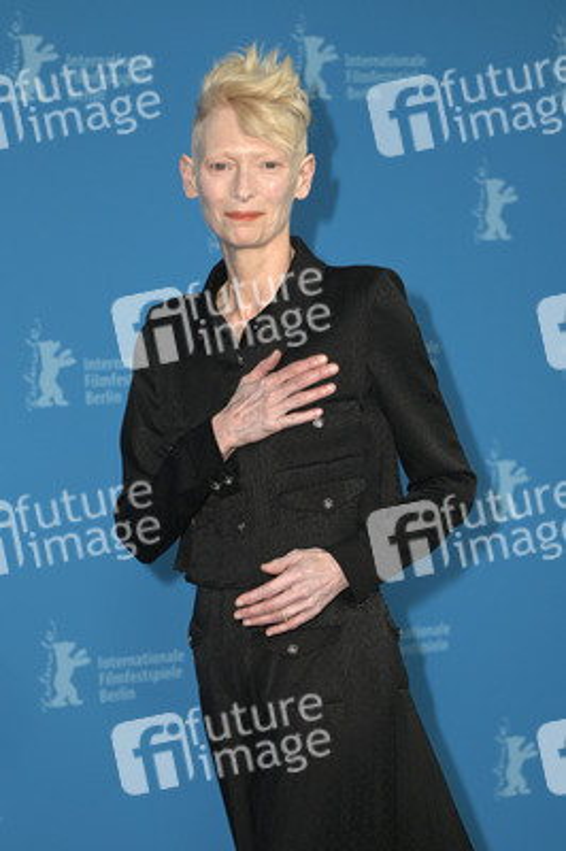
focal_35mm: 70
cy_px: 426
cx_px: 283
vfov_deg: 28.9
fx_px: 1654
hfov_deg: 19.4
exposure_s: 1/1000
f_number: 4
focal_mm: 70
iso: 1250
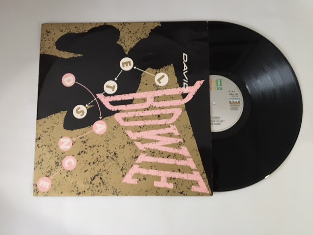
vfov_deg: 48.2
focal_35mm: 29
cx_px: 156
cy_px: 118
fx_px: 262
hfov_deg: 61.7
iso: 500
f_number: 2.2
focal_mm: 4.15
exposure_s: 1/17
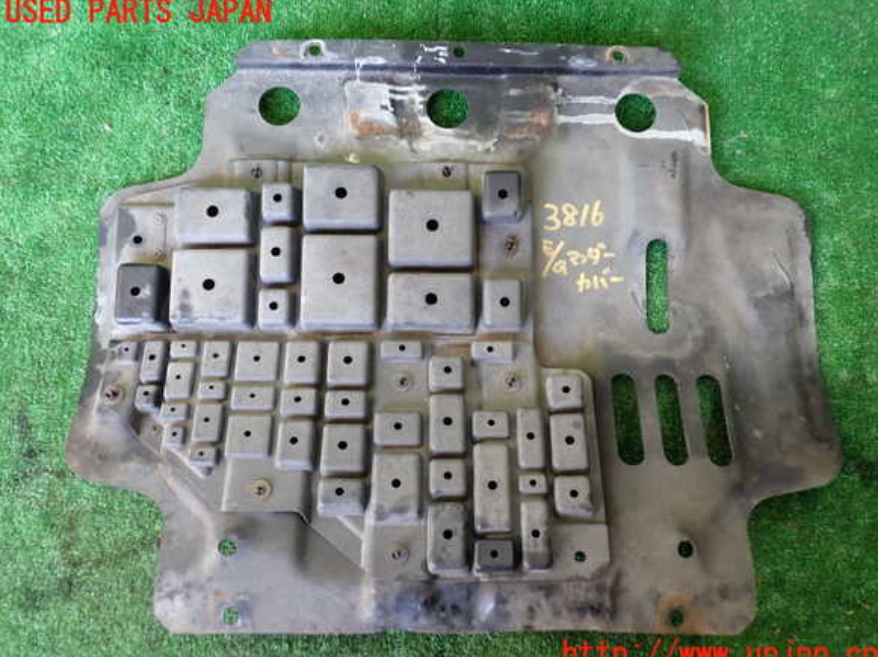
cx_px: 450
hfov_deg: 58.4
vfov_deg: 45.4
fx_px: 786
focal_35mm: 31
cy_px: 334
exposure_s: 1/50
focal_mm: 5.4
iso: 200
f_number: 2.3
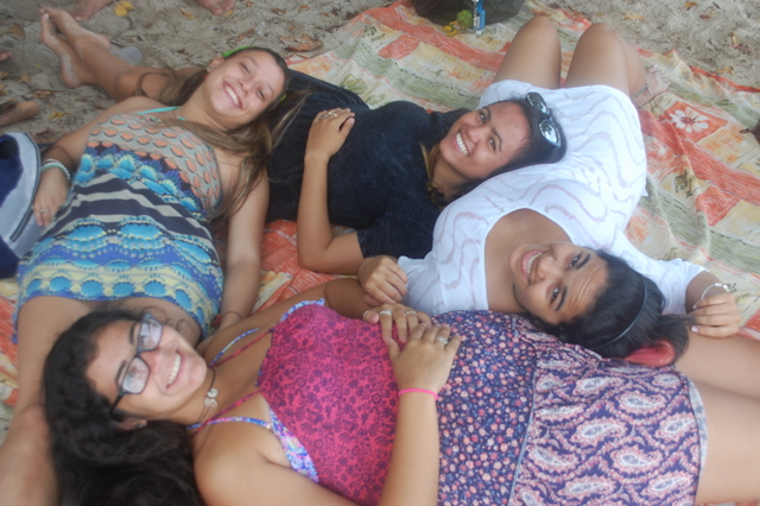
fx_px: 1013
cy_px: 253
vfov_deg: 28.0
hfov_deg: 41.1
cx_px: 380
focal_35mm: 48
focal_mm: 32
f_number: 5.6
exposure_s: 1/125
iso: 400
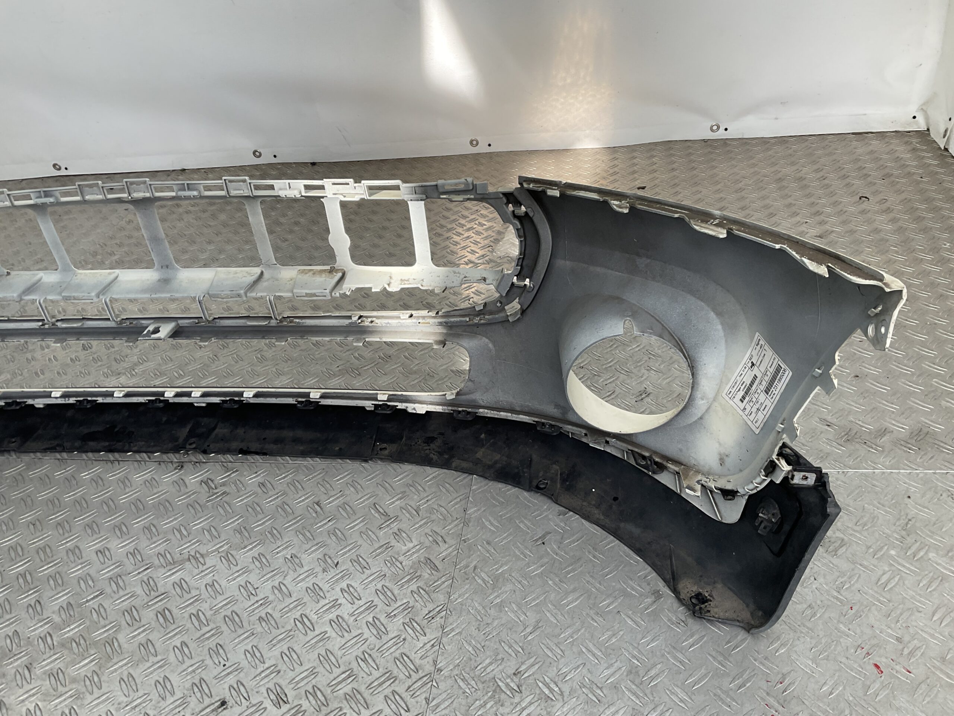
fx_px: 799
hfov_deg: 61.7
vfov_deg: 48.2
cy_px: 358
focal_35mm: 29
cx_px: 477
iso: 16
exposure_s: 1/262
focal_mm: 3
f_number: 1.8
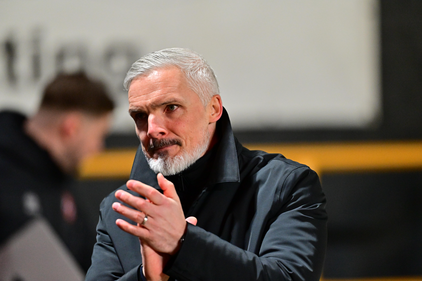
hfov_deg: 5.2
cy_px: 140
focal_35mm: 400
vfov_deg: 3.4
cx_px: 211
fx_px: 4689
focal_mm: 400
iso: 3600
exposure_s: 1/1000
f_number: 2.8
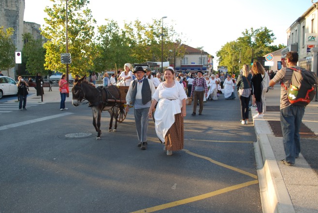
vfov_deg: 40.1
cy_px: 101
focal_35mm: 33
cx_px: 143
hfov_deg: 57.0
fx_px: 292
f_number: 3.5
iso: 100
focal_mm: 18
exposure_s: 1/125
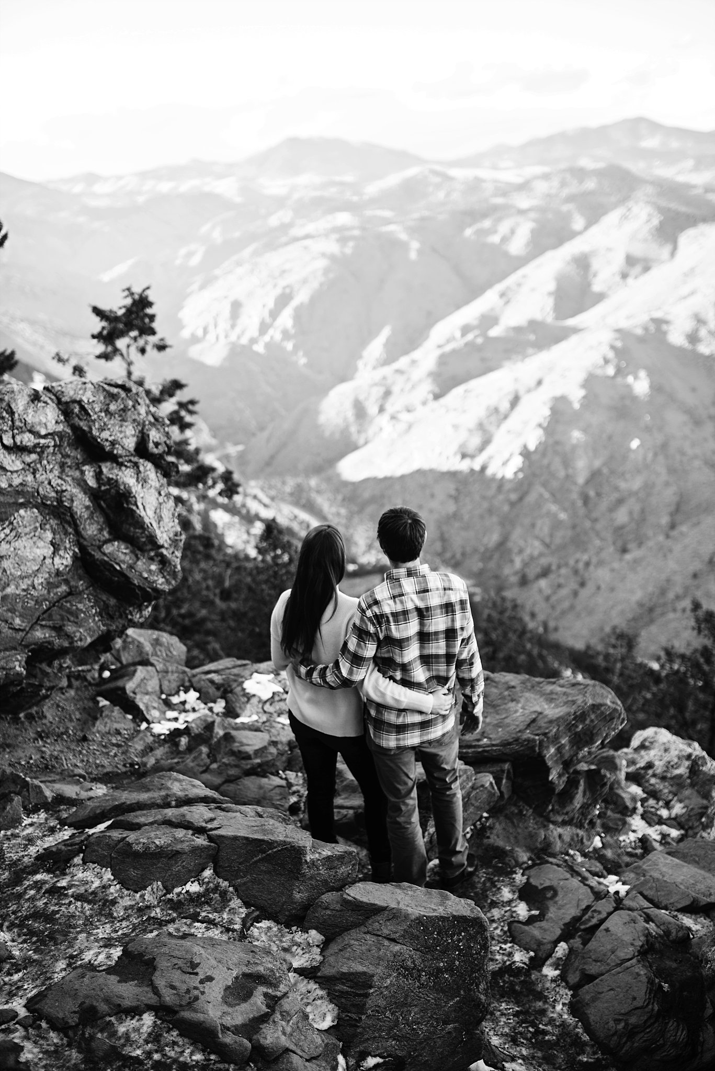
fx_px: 1042
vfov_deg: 54.4
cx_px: 358
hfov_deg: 37.9
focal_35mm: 35
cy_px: 536
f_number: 2
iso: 200
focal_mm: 35
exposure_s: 1/800
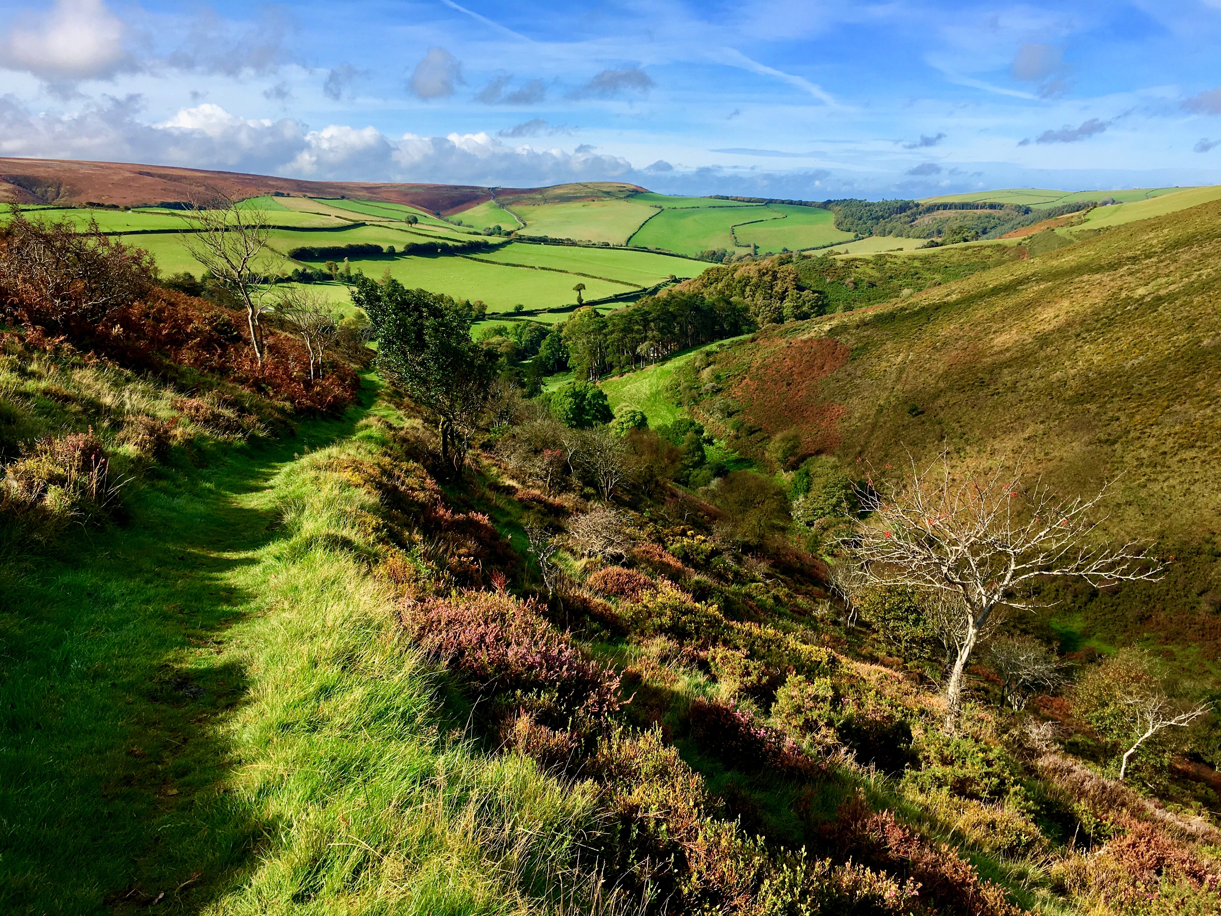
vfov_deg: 48.2
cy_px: 458
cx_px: 610
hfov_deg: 61.7
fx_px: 1023
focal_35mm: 29
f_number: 2.2
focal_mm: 4.15
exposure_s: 1/1040
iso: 25
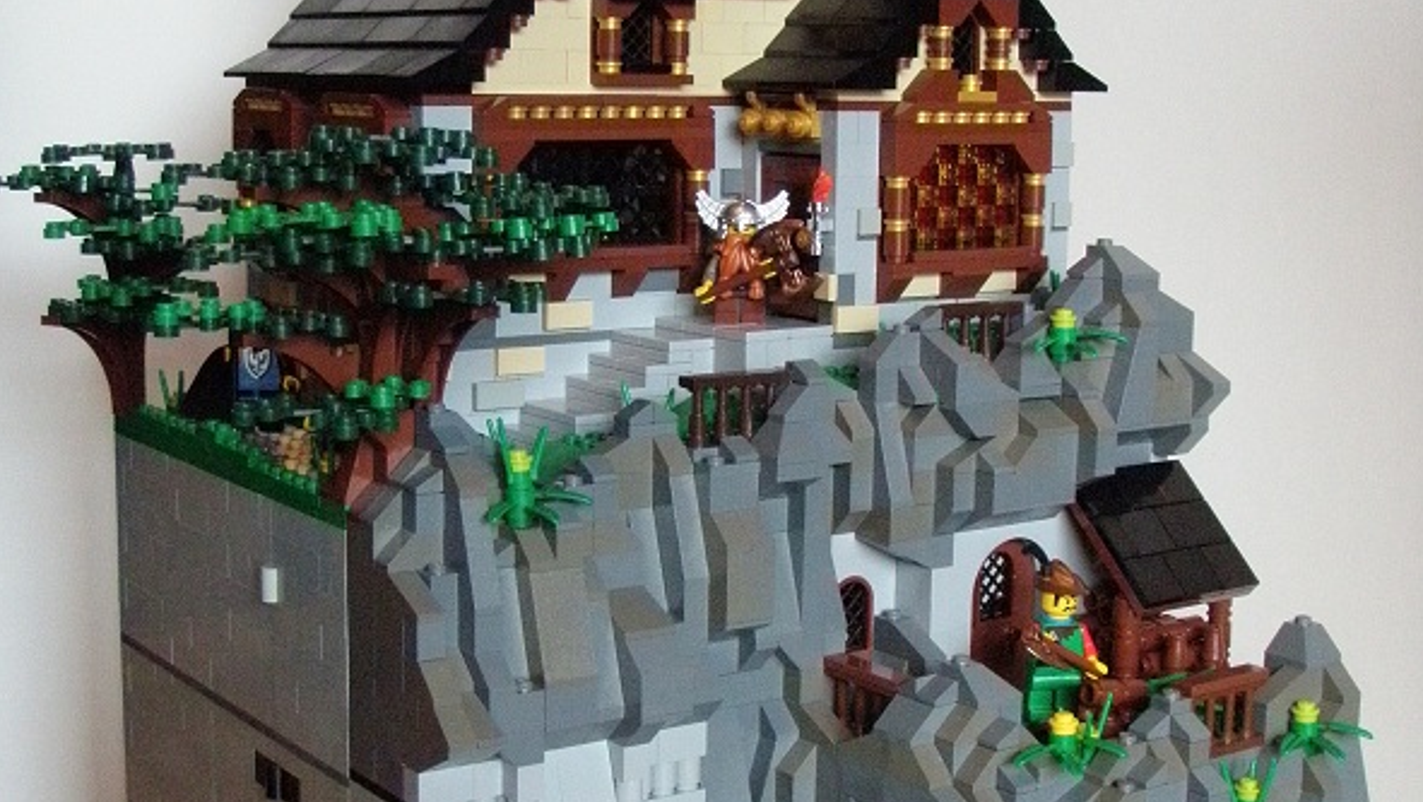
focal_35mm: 56
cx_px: 703
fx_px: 2114
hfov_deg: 37.2
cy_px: 443
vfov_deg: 21.5
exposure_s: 1/100
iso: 800
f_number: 3.5
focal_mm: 6.7
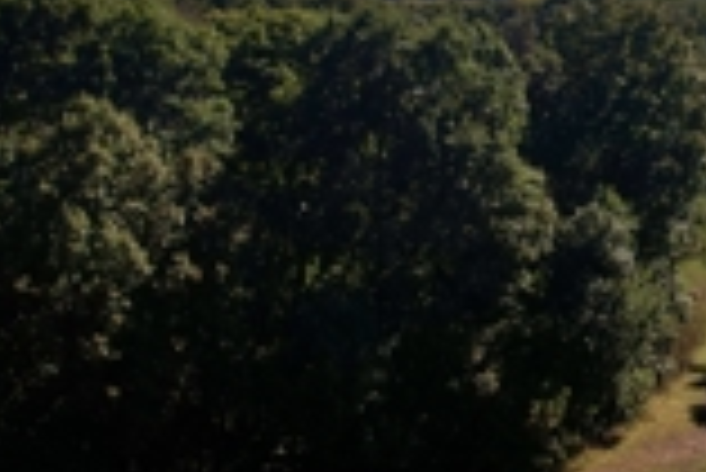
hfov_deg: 29.1
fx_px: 1237
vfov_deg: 21.6
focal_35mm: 63
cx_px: 755
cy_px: 234
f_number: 2.8
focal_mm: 8.38
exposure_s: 1/120
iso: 100
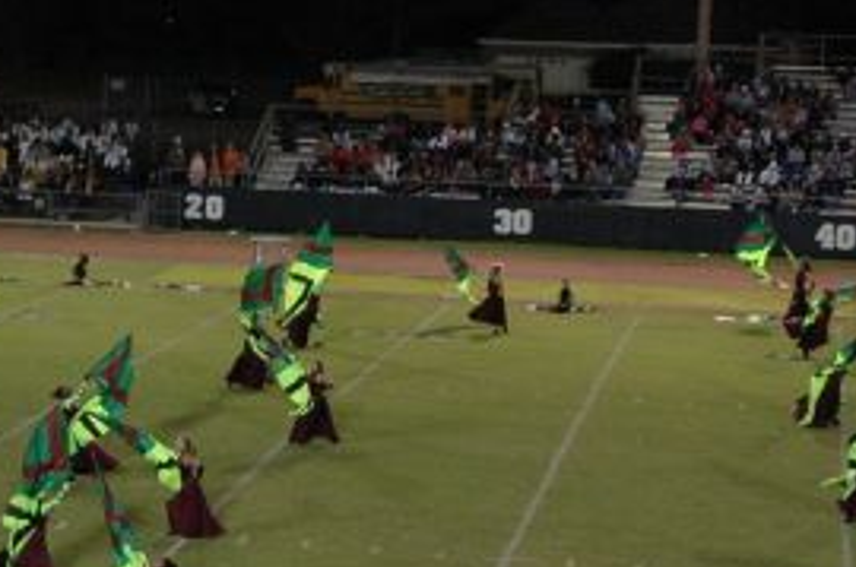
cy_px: 466
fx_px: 3107
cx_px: -98
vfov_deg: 10.4
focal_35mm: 131
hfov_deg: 15.3
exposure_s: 1/60
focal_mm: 23
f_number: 2.8
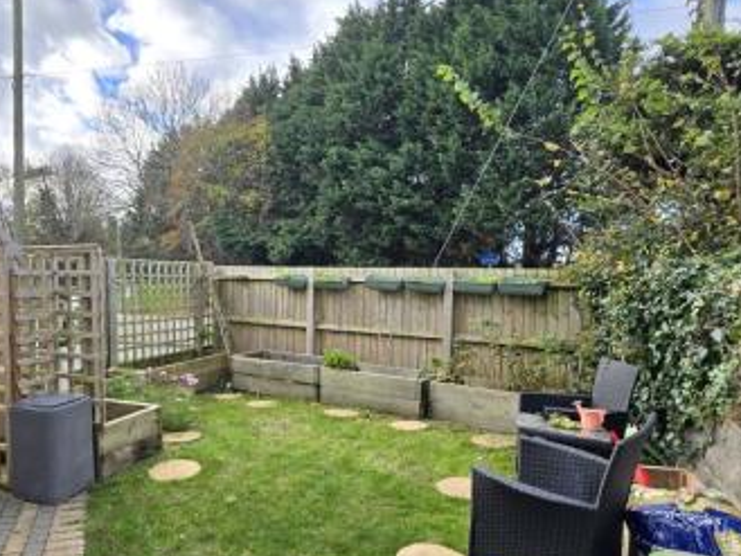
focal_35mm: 23
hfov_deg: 73.1
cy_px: 319
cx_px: 296
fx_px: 493
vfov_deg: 58.7
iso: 50
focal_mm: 2.2
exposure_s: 1/360
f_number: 2.2
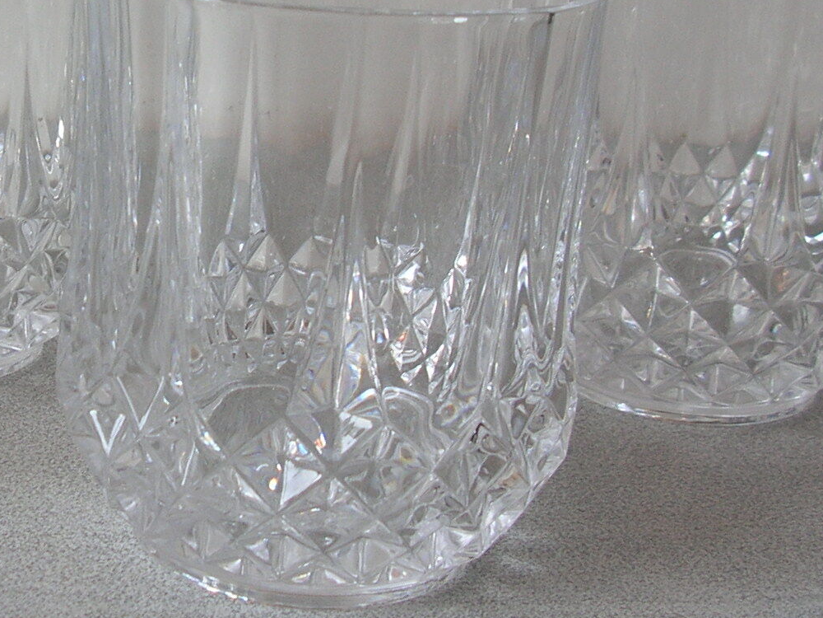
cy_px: 114
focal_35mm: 80
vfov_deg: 18.2
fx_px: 1902
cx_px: 67
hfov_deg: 23.7
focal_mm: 5.8
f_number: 2.8
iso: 50
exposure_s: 1/17
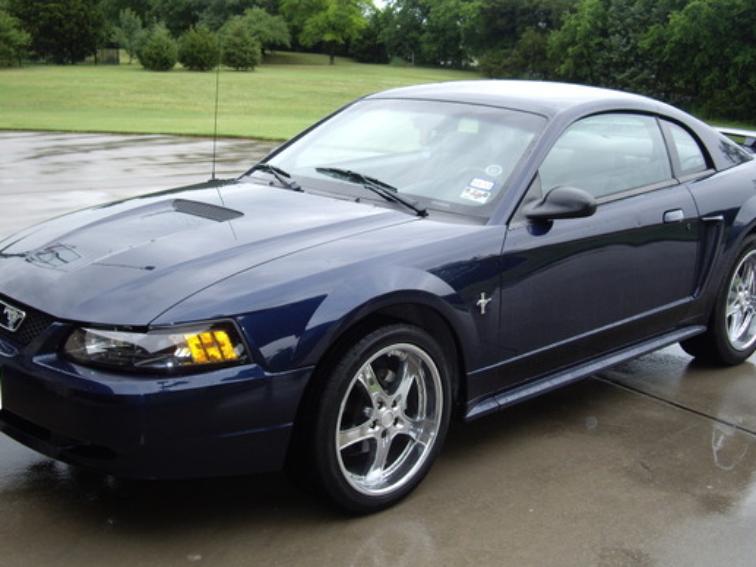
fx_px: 1027
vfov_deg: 30.9
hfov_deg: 40.4
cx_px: 349
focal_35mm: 47
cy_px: 257
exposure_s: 1/60
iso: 100
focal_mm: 7.9
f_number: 2.8
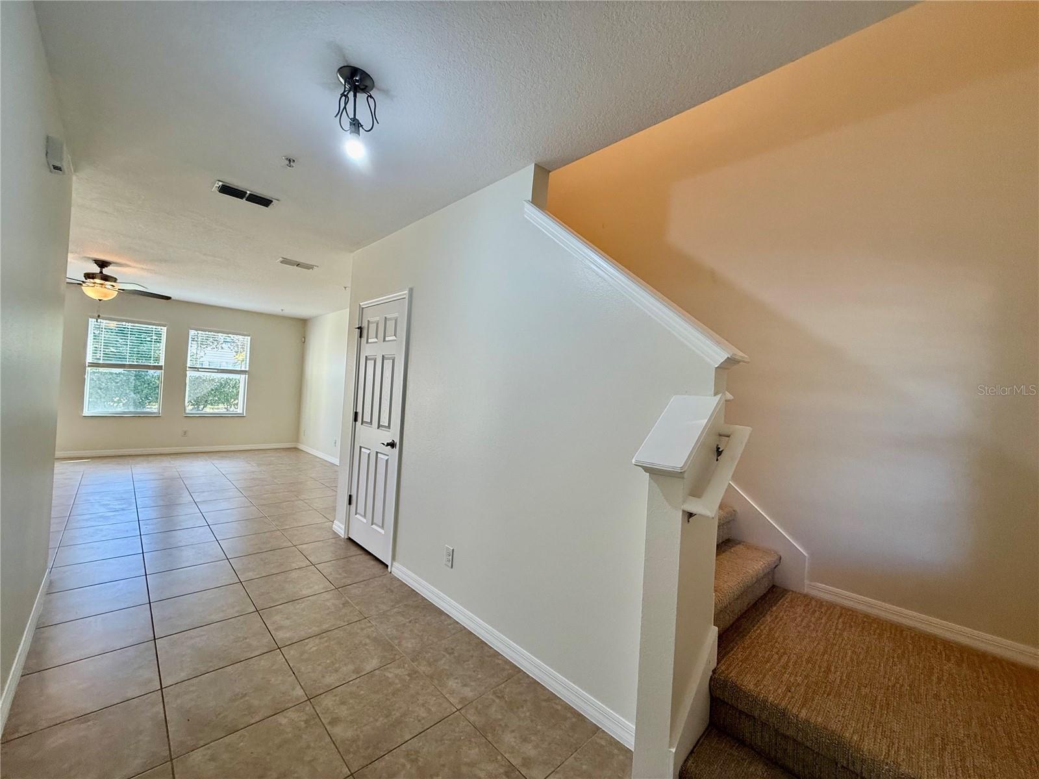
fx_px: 420
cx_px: 520
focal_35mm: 14
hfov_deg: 102.1
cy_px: 390
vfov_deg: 85.7
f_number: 2.2
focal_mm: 2.22
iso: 125
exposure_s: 1/120
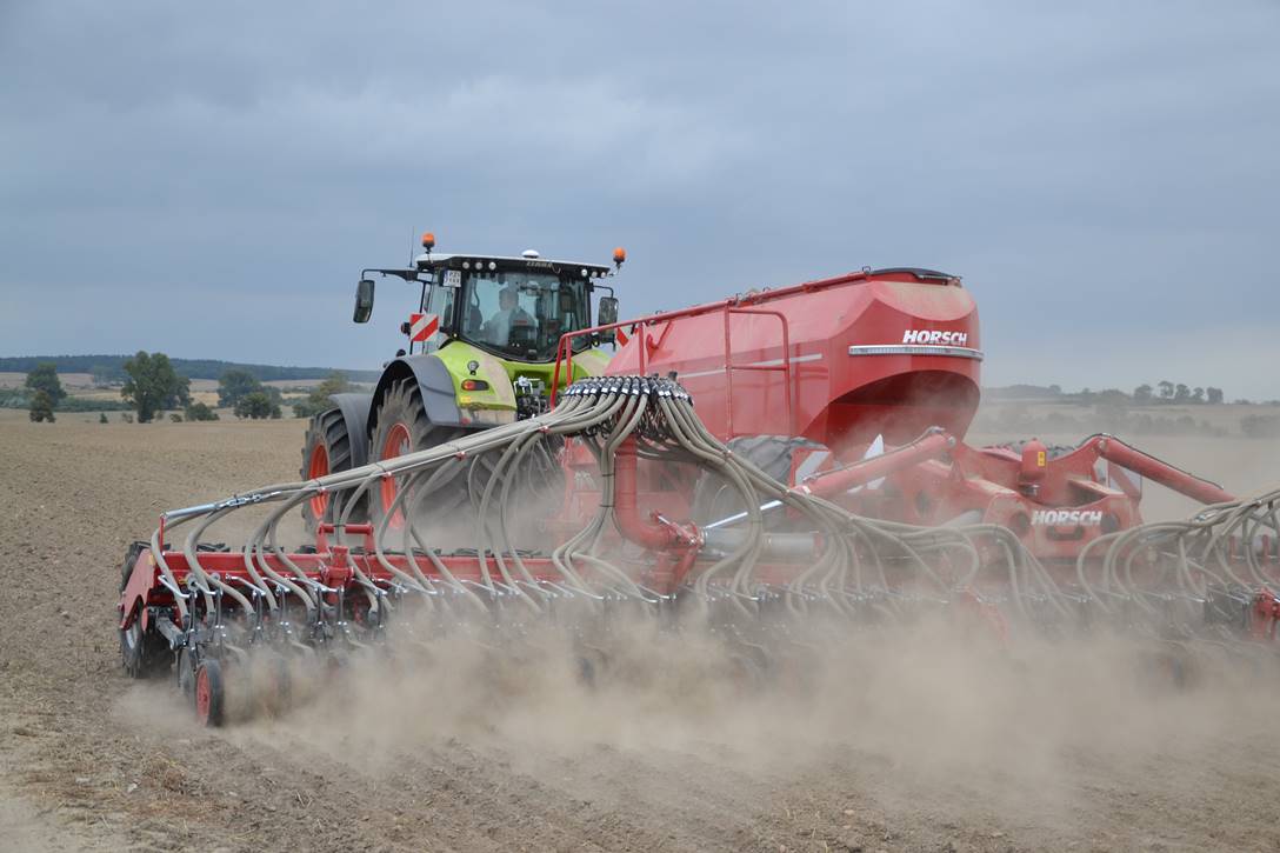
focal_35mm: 57
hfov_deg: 35.1
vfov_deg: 23.8
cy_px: 426
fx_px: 2026
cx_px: 640
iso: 400
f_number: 4.5
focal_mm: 38
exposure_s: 1/640
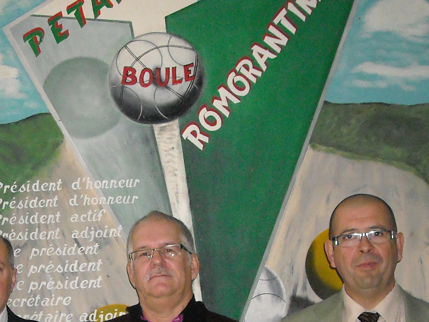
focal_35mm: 81
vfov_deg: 17.9
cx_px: 70
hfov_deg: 23.7
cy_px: 301
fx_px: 1004
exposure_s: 1/60
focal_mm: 5.7
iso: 400
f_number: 2.8
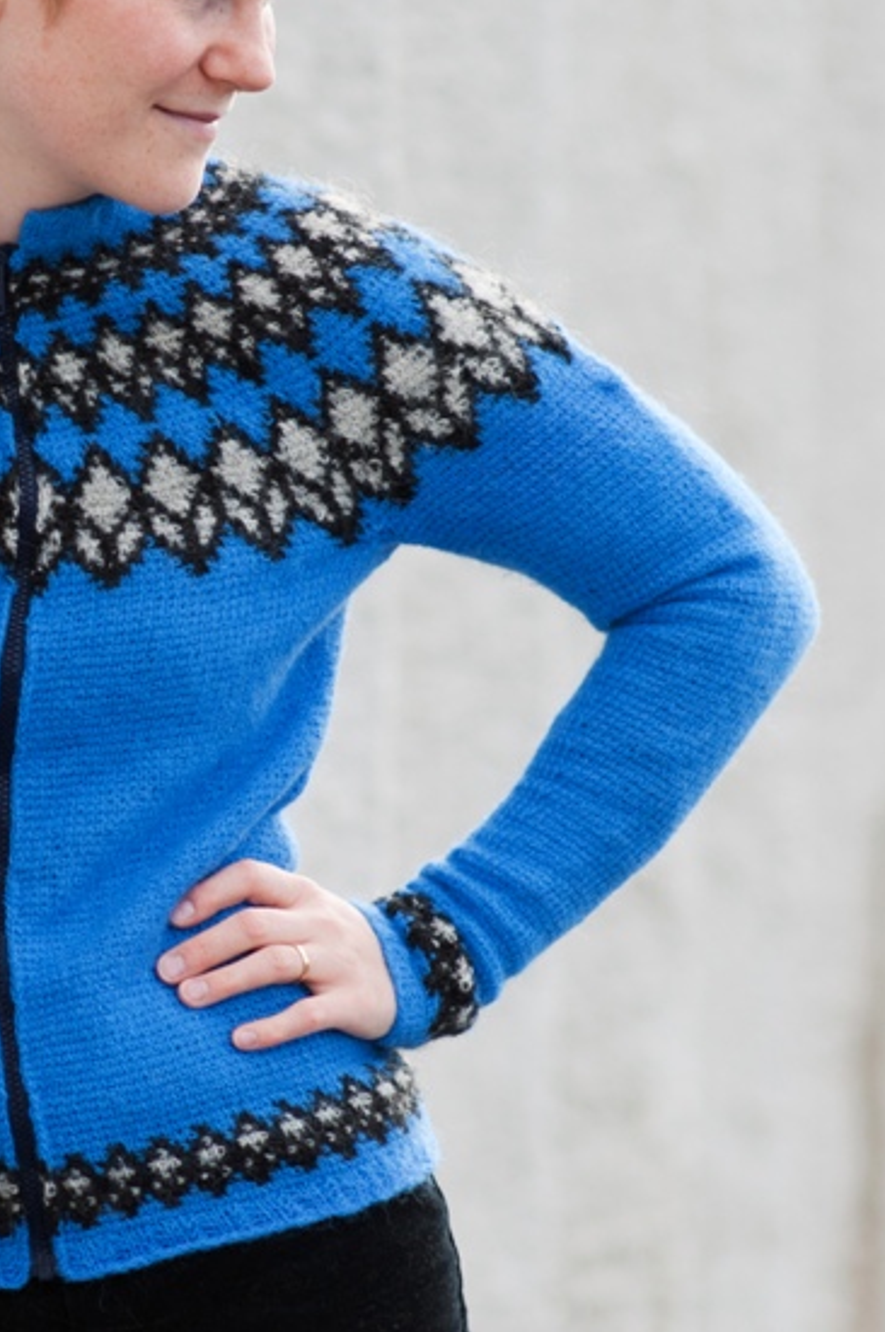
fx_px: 8758
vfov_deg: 8.7
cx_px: 97
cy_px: 674
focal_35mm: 237
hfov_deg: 5.8
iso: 200
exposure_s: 1/1600
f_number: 2
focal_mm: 85
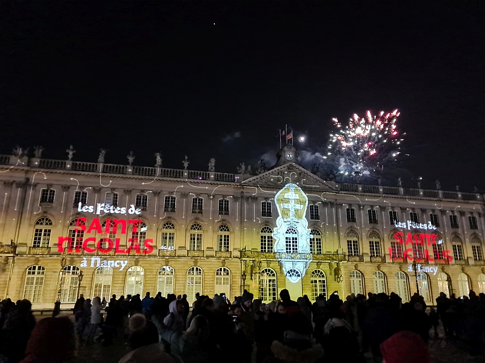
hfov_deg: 67.3
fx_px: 364
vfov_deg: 53.1
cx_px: 242
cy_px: 182
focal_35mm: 26
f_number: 1.8
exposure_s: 1/17
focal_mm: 5.4
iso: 1250
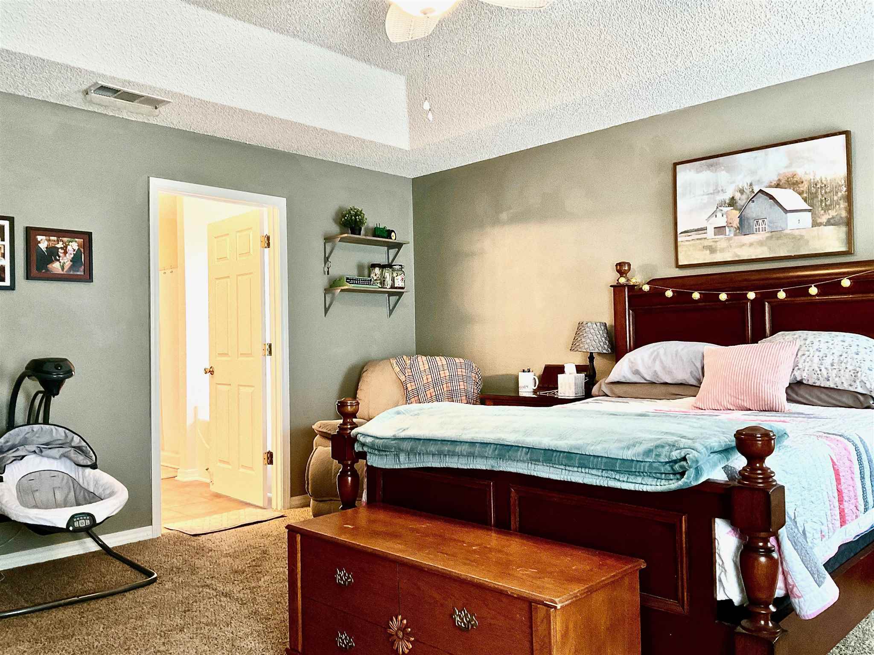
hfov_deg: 61.7
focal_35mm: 29
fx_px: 732
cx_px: 437
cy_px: 328
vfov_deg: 48.2
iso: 125
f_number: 1.8
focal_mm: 3
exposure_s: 1/60
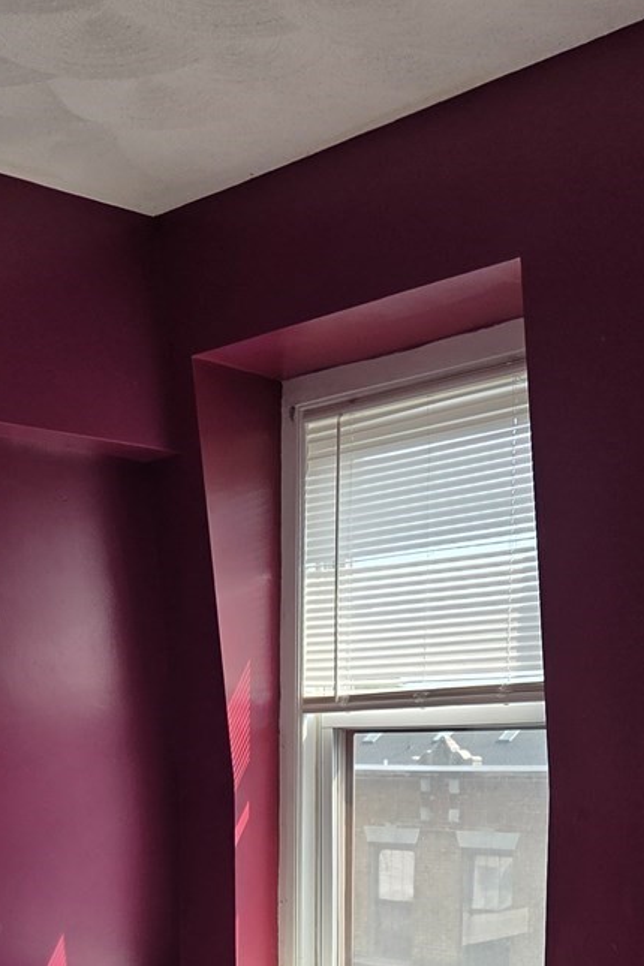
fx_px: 1529
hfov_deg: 23.7
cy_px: 945
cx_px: 223
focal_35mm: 57
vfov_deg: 32.5
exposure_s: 1/732
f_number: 1.8
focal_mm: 5.4
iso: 80
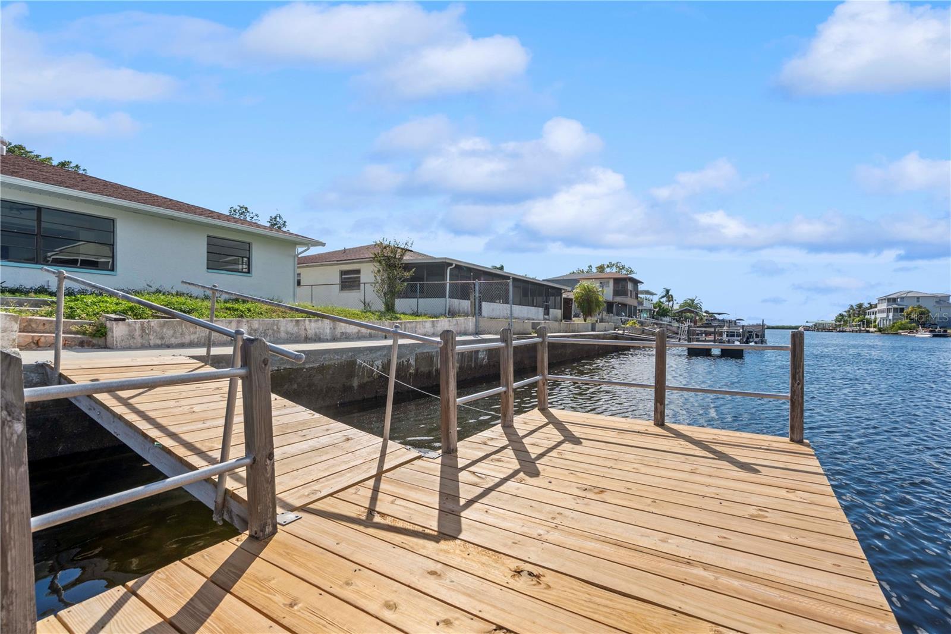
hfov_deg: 96.7
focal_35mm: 16
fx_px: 423
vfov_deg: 73.7
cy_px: 317
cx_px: 476
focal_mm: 16
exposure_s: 1/400
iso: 250
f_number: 9
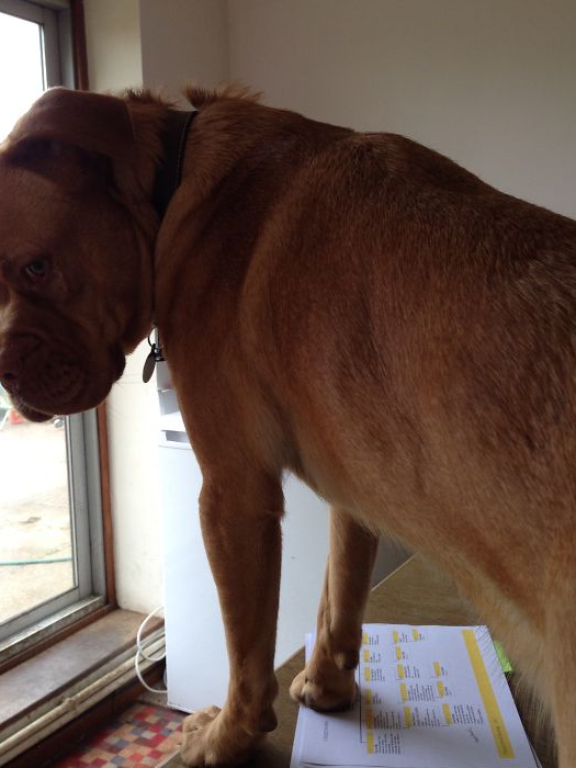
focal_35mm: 38
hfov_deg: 37.7
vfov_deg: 49.0
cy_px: 373
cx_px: 289
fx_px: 843
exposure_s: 1/120
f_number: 2.4
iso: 64
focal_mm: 4.12
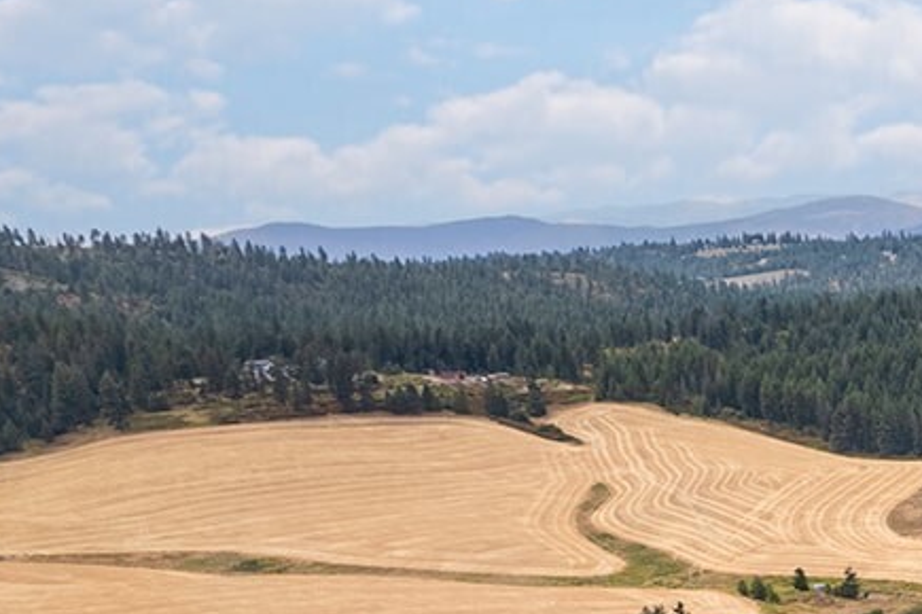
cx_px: 1541
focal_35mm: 81
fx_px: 2074
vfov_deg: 15.7
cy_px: 866
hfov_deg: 20.0
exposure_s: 1/800
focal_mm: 8.38
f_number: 2.8
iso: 100
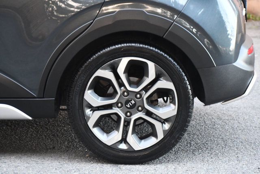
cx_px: 130
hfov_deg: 14.4
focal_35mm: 142
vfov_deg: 9.7
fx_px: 1026
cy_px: 87
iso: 2200
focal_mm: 95
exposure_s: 1/125
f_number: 4.8
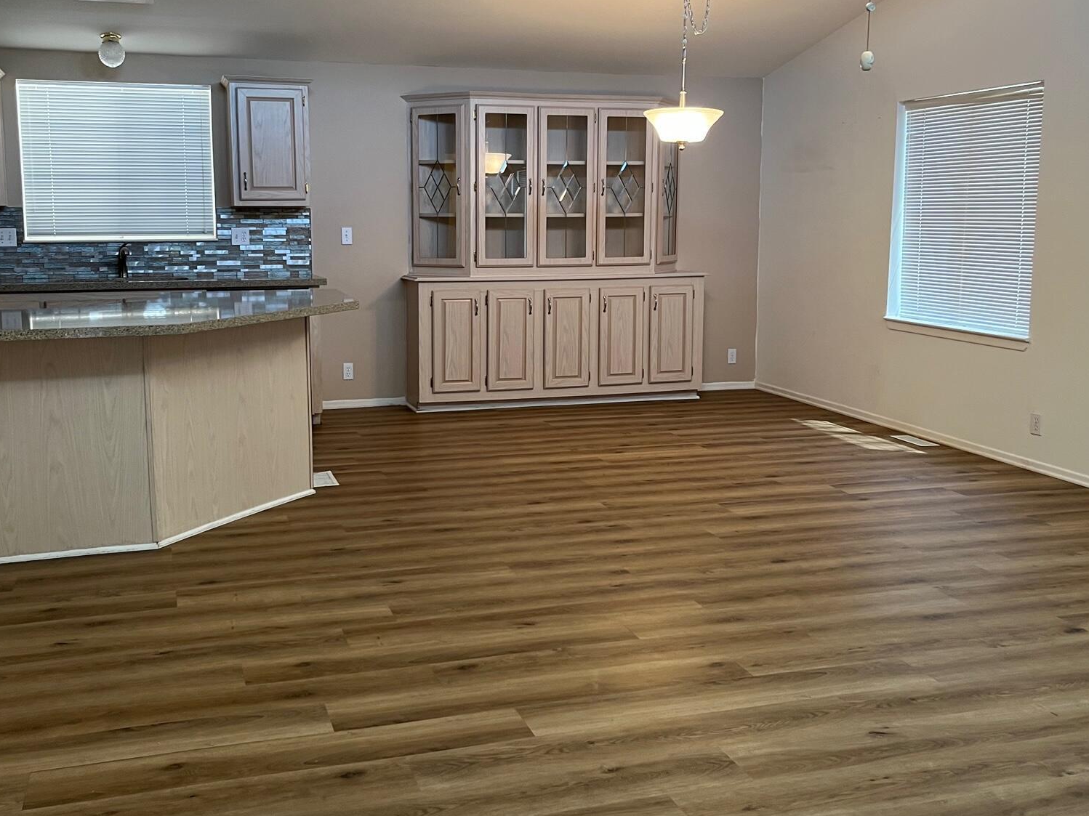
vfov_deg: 40.6
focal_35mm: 35
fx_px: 1101
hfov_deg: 52.5
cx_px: 469
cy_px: 360
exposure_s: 1/60
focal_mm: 5.1
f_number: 1.6
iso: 125
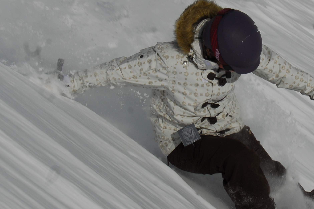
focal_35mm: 136
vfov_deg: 10.1
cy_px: 93
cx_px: 248
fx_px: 1186
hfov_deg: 15.0
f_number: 14
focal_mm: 44
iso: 125
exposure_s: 1/750
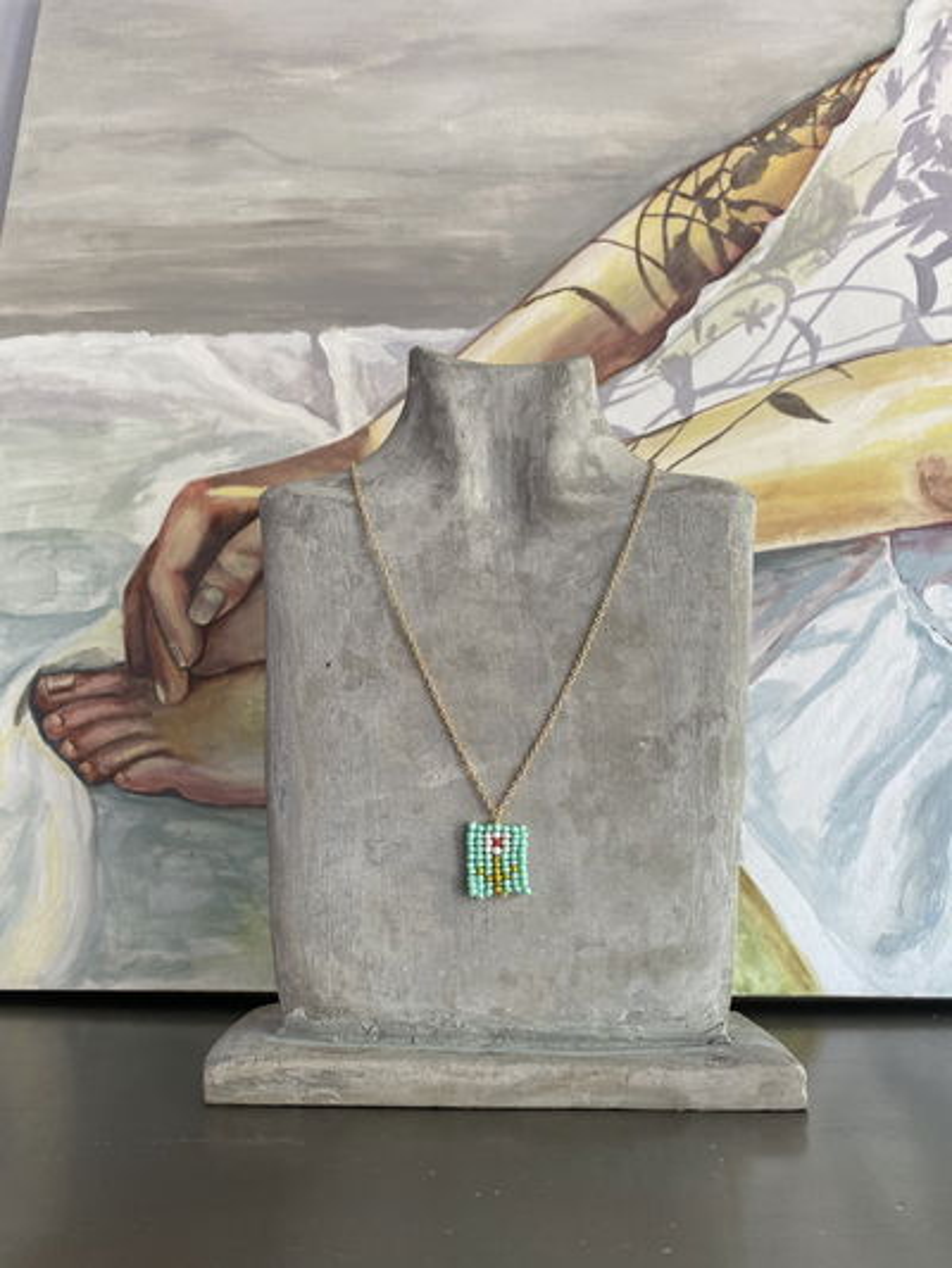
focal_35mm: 26
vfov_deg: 67.3
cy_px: 634
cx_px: 476
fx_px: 953
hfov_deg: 53.1
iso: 125
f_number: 1.8
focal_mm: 4.25
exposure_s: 1/117
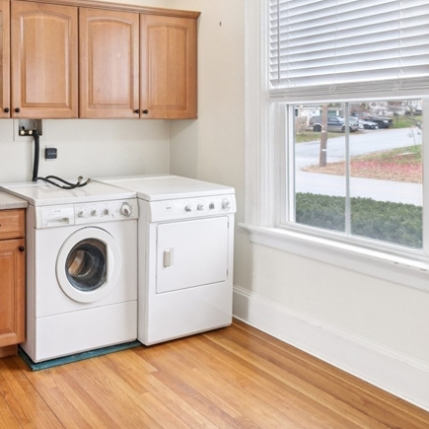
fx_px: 421
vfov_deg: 52.3
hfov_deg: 45.6
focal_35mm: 30
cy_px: 123
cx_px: 0
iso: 400
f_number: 5.6
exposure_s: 1/9
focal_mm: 10
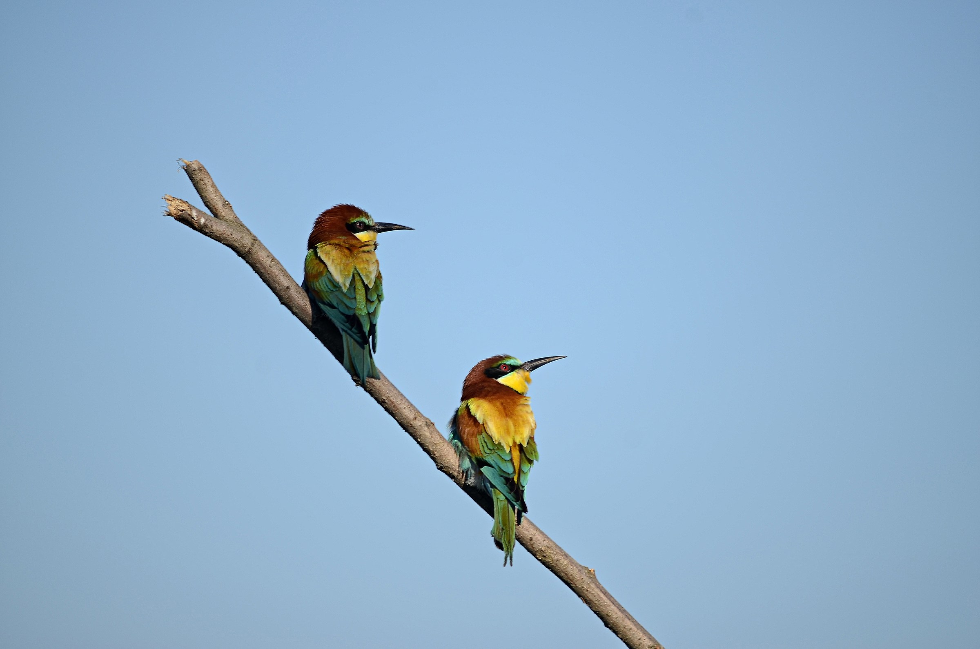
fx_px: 12223
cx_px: 490
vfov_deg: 3.0
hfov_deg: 4.6
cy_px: 324
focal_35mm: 450
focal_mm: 300
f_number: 5.6
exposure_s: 1/500
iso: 100
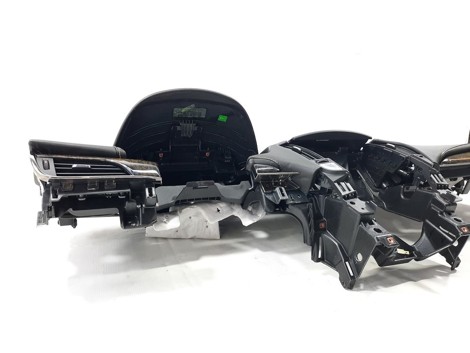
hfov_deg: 69.4
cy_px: 176
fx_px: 339
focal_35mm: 25
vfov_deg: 54.9
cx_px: 235
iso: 100
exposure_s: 1/50
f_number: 2
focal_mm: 4.6
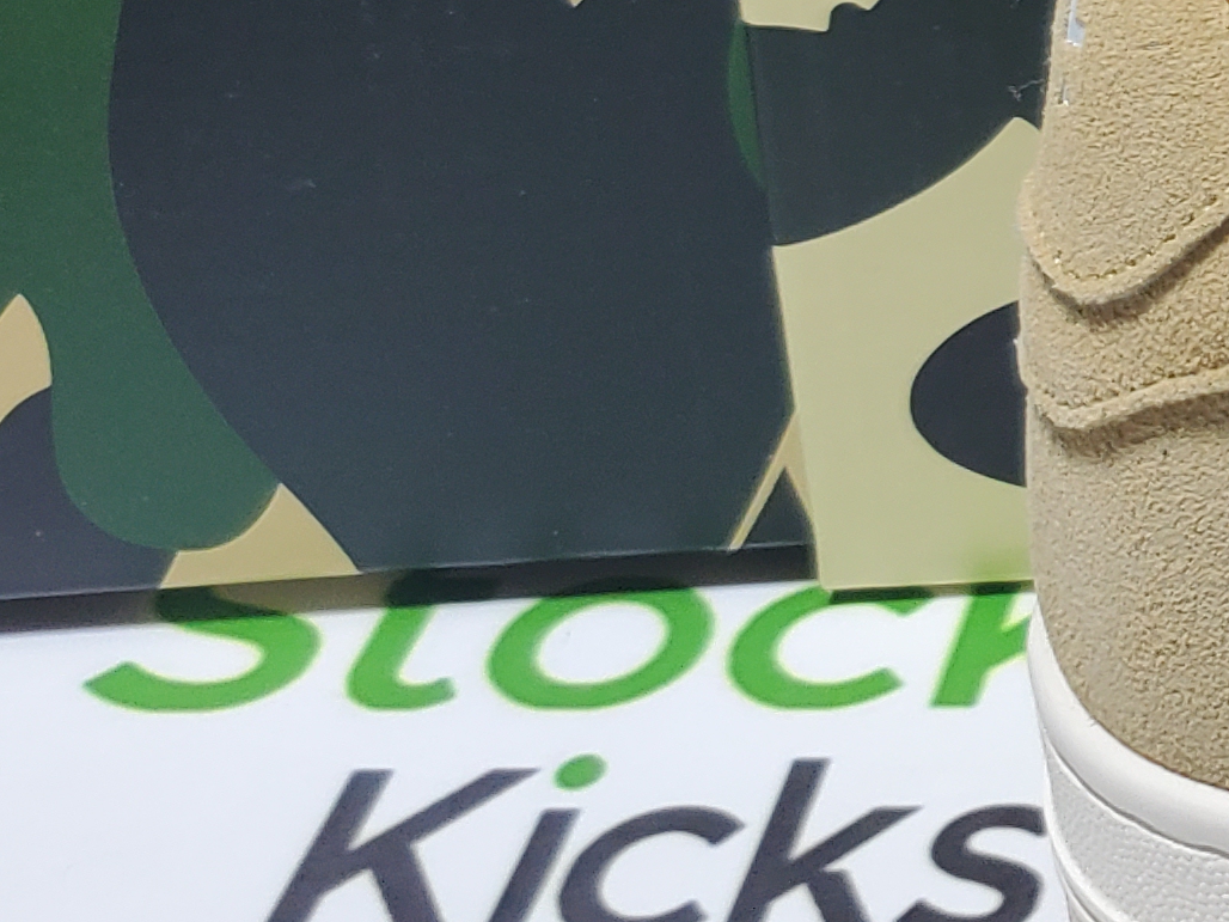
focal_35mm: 102
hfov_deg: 15.9
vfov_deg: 13.8
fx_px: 3621
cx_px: 2322
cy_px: -358
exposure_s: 1/356
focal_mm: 4.3
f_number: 1.5
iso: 50
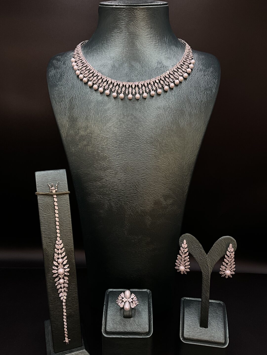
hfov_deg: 48.2
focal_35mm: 29
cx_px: 134
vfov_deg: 61.7
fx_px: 298
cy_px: 178
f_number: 1.8
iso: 64
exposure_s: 1/57
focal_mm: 3
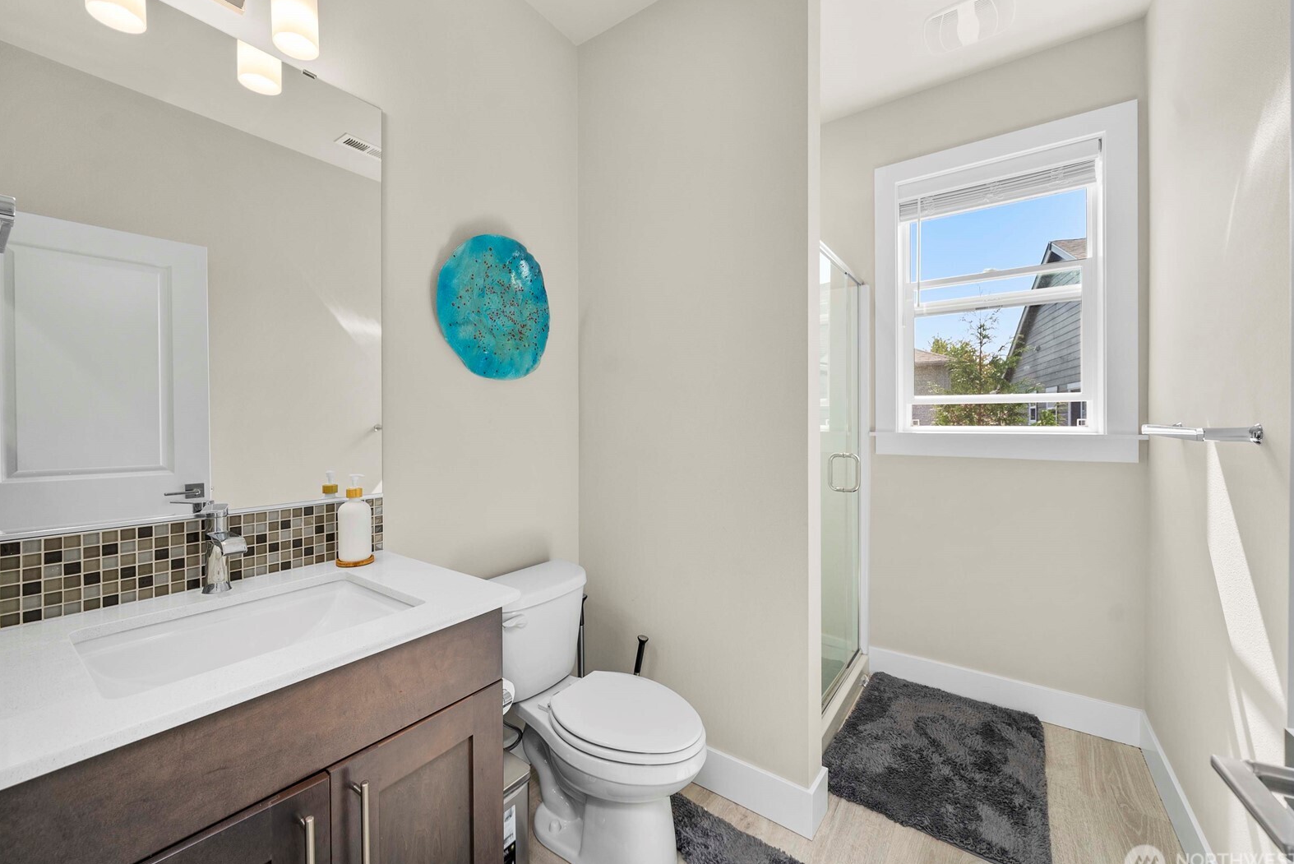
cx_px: 628
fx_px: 503
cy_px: 432
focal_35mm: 14
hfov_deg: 104.2
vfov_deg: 81.3
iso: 80
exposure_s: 1/200
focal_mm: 13
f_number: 7.1
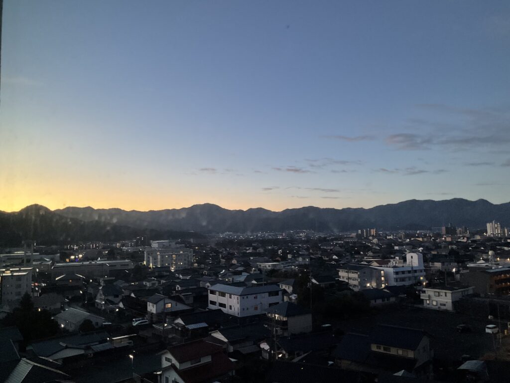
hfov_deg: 61.7
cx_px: 255
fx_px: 427
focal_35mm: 29
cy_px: 192
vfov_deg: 48.2
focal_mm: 3
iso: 320
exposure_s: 1/60
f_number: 1.8
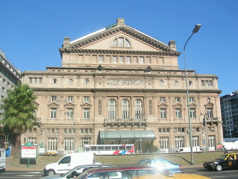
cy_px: 90
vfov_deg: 40.7
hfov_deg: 52.6
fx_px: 241
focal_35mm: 35
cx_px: 119
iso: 50
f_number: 4.8
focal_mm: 5.4
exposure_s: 1/357
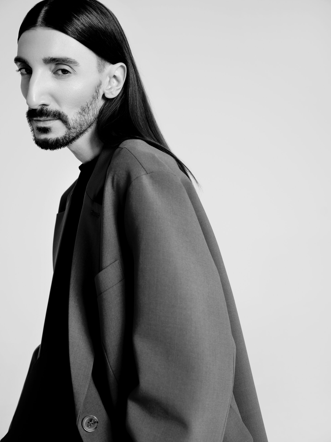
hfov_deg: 28.6
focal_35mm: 51
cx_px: 166
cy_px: 221
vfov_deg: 37.5
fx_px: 650
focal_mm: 64
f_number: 8
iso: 400
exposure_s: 1/125
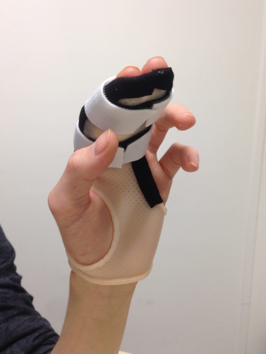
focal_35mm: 35
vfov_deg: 52.6
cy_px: 175
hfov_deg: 40.7
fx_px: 359
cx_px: 130
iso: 64
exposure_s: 1/20
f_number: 2.4
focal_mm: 4.12
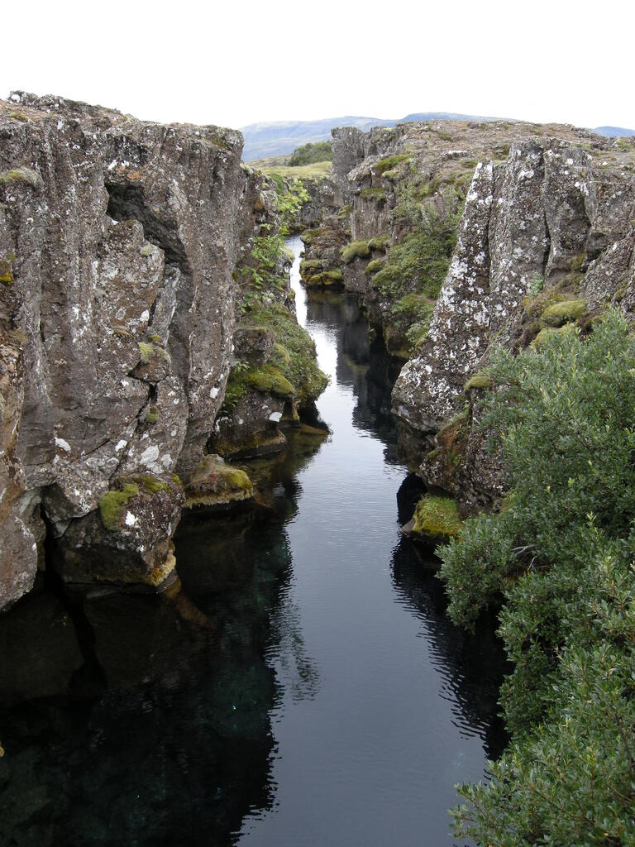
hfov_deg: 40.7
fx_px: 856
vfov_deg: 52.6
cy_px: 424
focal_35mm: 35
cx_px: 318
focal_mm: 7.5
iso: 100
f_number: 3.8
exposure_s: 1/158
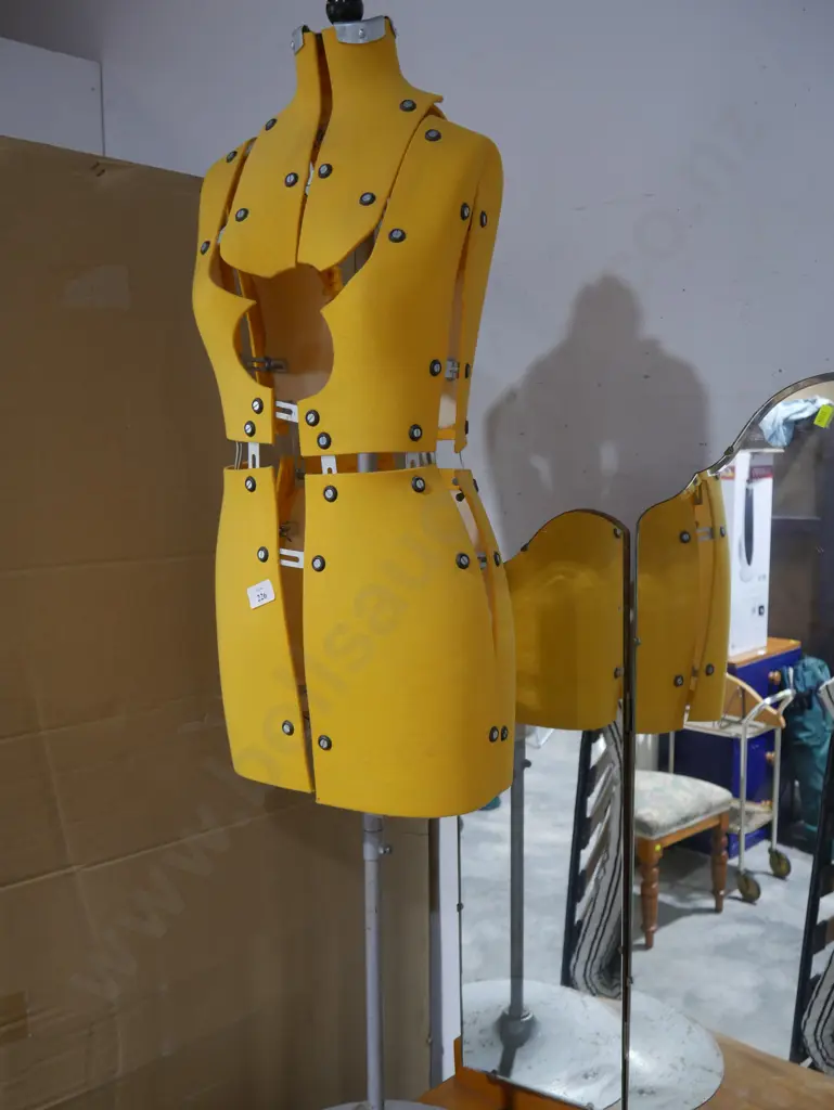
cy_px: 555
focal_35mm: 32
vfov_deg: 56.8
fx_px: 1027
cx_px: 417
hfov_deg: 44.2
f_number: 3.6
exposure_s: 1/60
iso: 500
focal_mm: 16
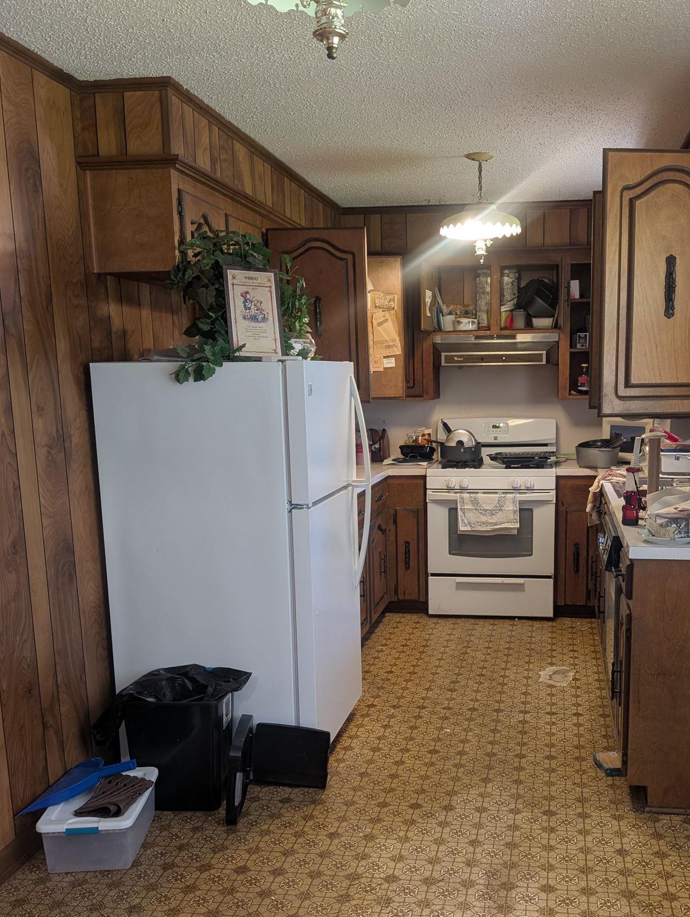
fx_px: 875
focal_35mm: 33
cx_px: 449
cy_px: 548
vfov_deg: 54.9
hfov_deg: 42.5
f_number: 1.68
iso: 408
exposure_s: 1/60
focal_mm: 6.9
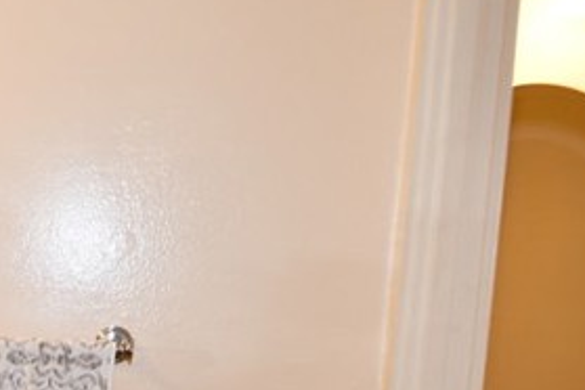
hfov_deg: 28.1
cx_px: -222
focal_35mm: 55
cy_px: 387
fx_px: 894
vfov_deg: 23.6
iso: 200
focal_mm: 10
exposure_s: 1/80
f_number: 4.5
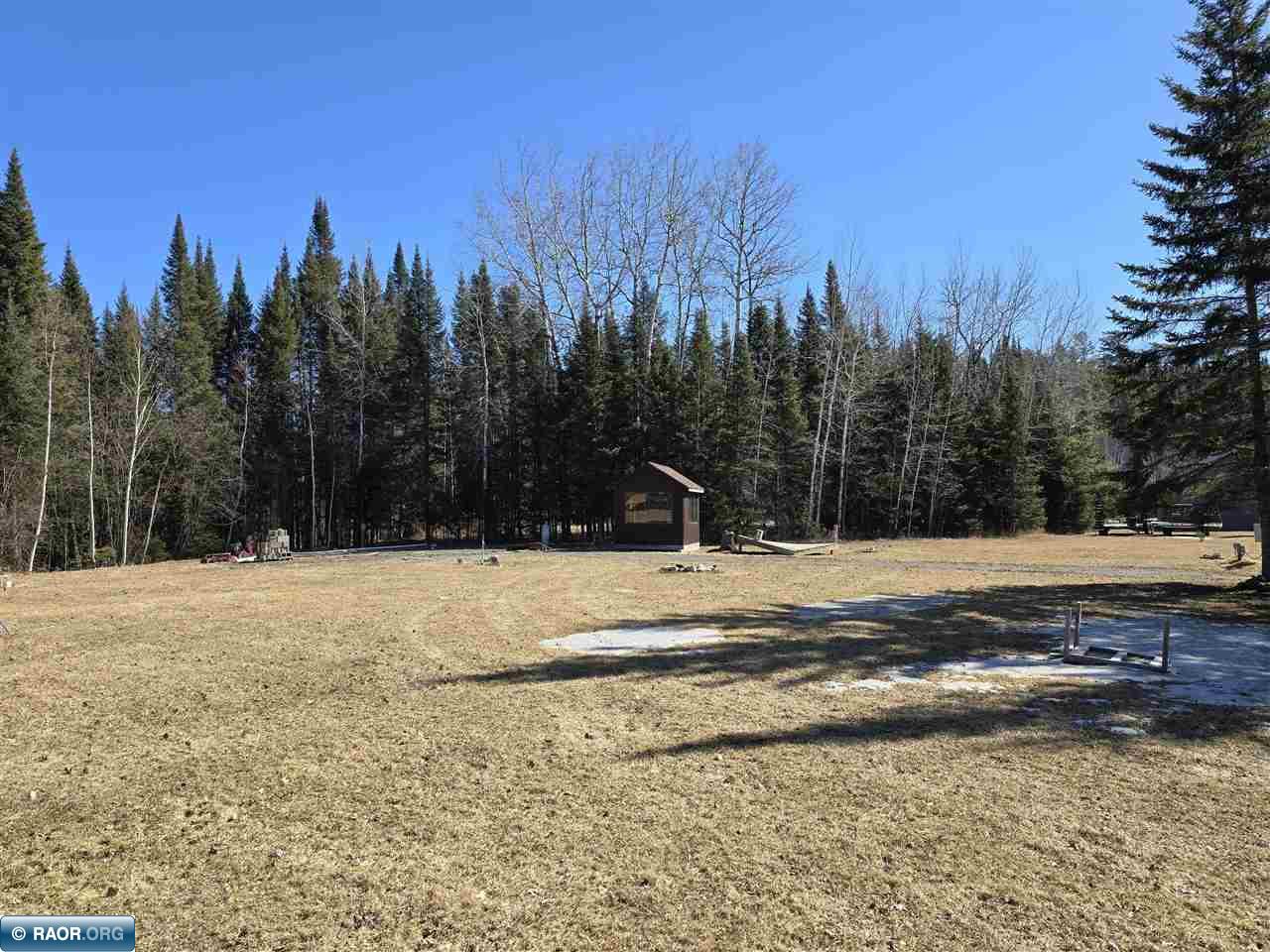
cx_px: 635
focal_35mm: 23
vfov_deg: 58.9
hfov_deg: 73.9
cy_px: 476
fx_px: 844
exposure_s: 1/538
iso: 12
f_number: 1.7
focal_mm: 6.3
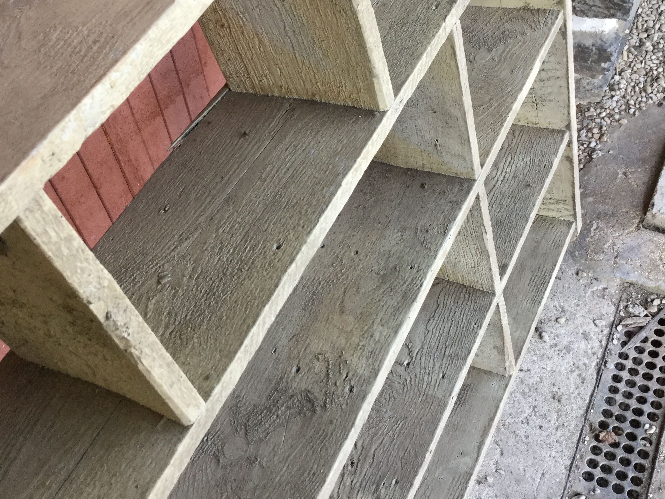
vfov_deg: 37.6
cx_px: 308
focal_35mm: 38
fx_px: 730
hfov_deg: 48.9
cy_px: 198
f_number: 2.4
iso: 32
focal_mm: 3.3
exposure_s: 1/33
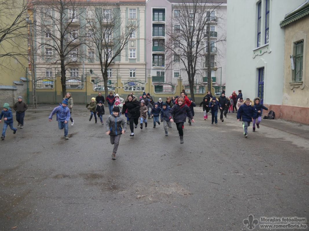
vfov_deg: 46.8
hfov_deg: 60.0
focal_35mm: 30
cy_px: 116
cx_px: 154
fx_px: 268
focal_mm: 15
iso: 200
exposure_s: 1/100
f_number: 3.6
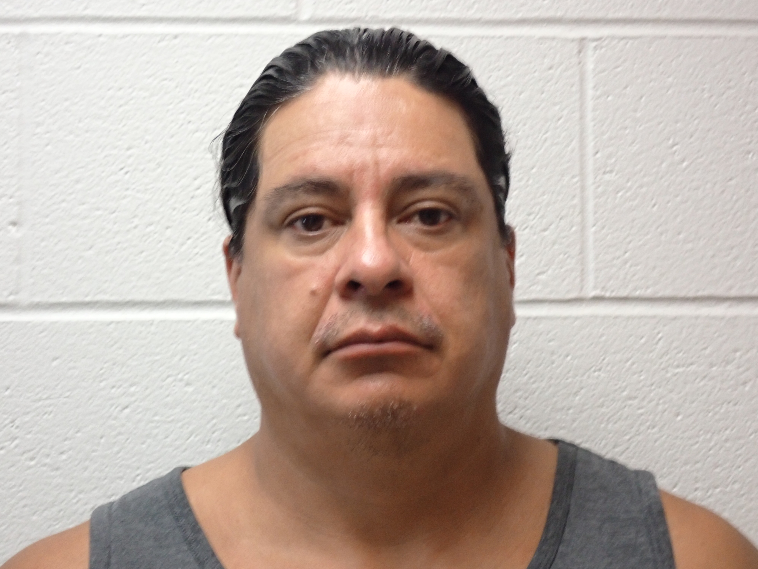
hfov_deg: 20.9
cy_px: 284
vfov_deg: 15.7
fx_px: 2058
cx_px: 379
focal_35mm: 94
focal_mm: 16.79
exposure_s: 1/15
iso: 400
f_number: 4.7
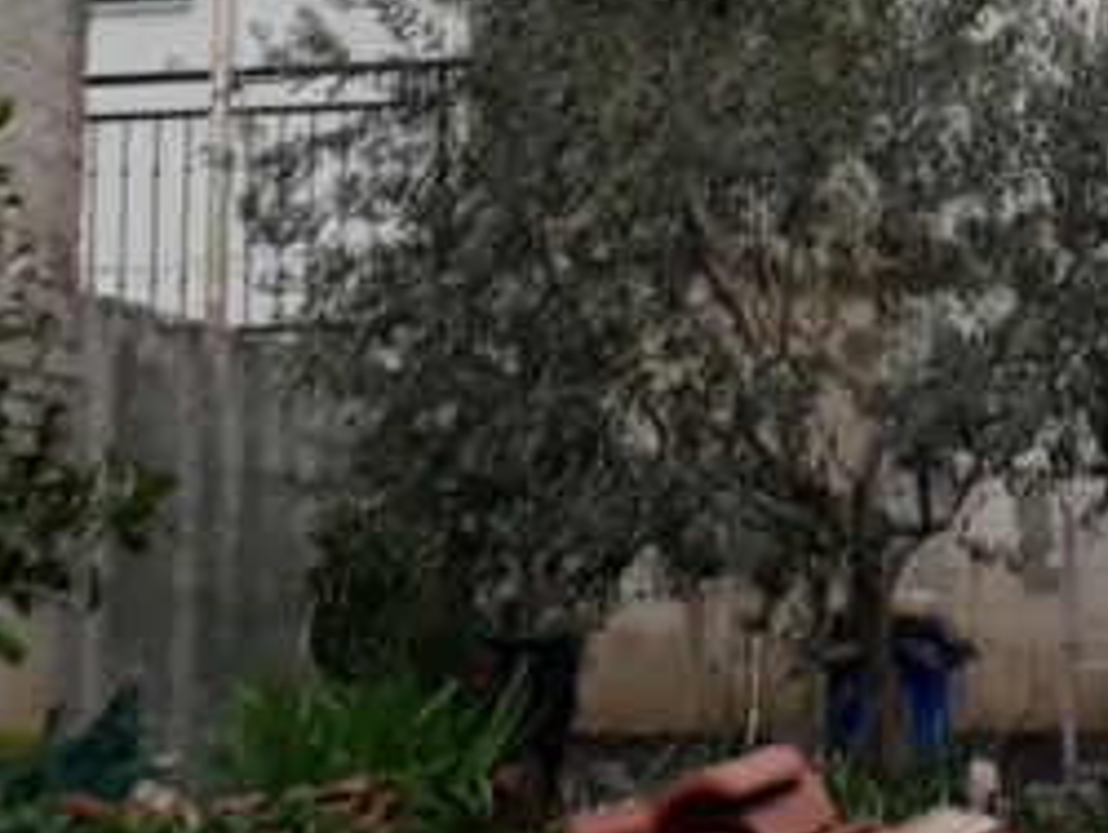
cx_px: 971
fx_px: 2627
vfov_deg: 16.9
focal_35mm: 82
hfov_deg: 23.3
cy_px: -261
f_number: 1.9
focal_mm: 3.6
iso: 40
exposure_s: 1/485
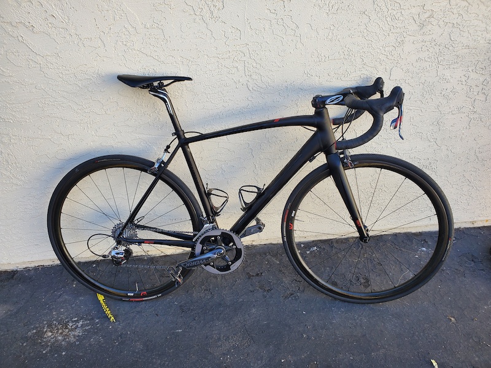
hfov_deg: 67.3
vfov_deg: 53.1
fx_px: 369
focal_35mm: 26
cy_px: 184
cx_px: 246
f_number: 2.4
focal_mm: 4.3
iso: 50
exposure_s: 1/176
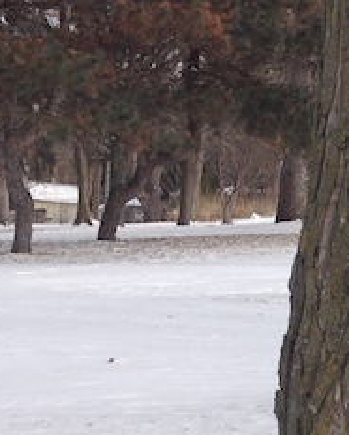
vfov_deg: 16.5
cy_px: 476
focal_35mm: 113
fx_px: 1457
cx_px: 437
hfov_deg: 13.2
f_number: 2.4
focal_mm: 4.28
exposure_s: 1/2016
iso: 50
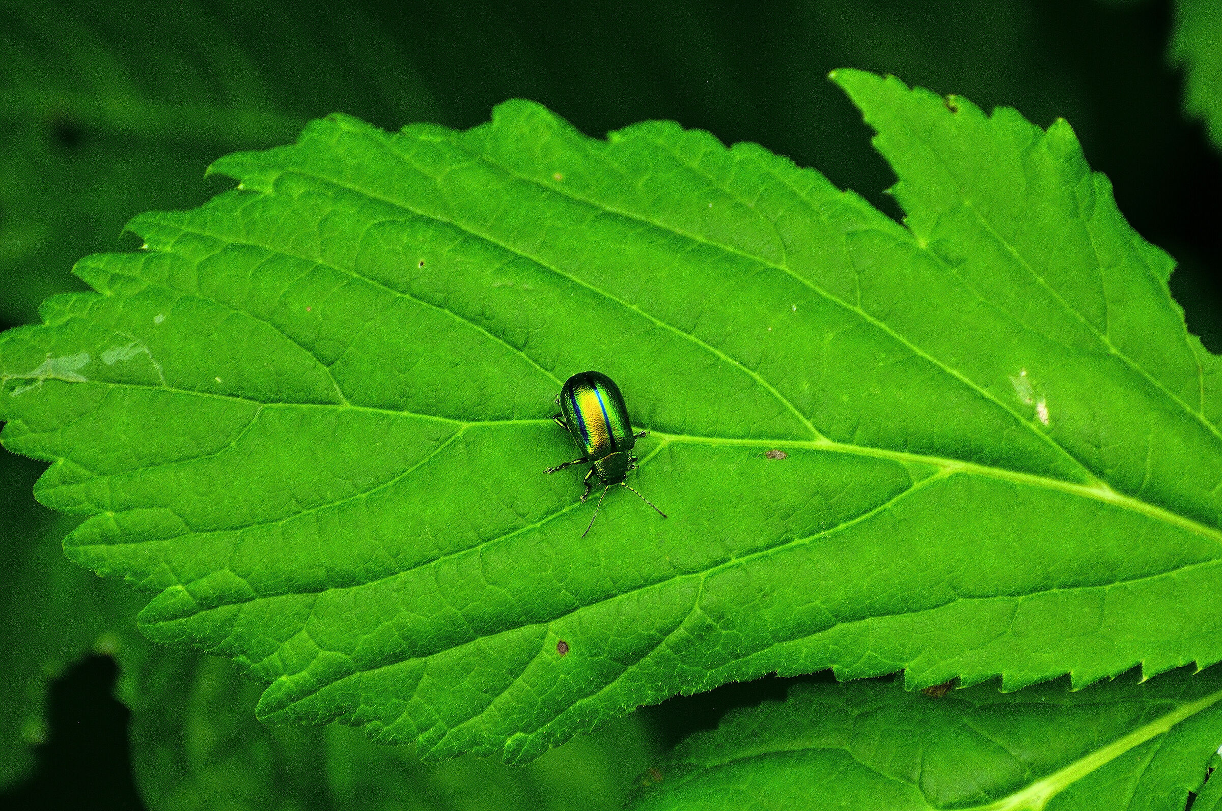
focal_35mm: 450
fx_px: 15256
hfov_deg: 4.6
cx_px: 611
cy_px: 406
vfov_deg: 3.0
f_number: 5.6
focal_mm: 300
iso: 400
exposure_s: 1/200
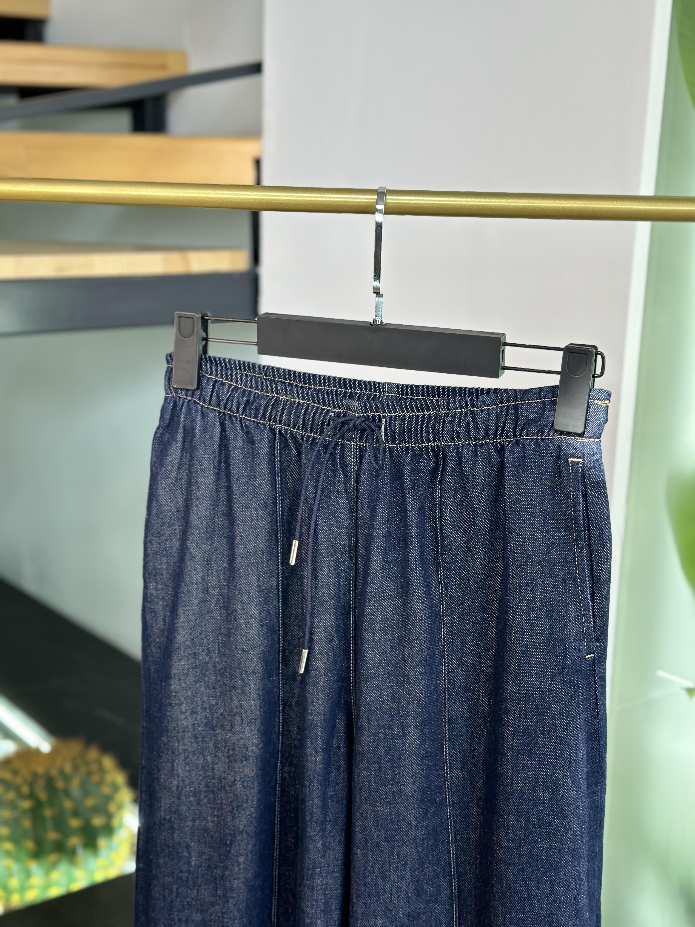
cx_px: 348
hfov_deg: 30.3
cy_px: 464
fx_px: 1285
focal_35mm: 48
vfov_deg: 39.7
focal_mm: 6.86
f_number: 1.78
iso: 80
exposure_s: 1/306
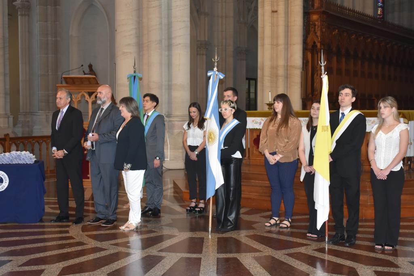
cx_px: 207
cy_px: 138
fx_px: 587
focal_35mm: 51
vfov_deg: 26.5
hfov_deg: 38.9
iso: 1250
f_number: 5.6
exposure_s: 1/60
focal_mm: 34
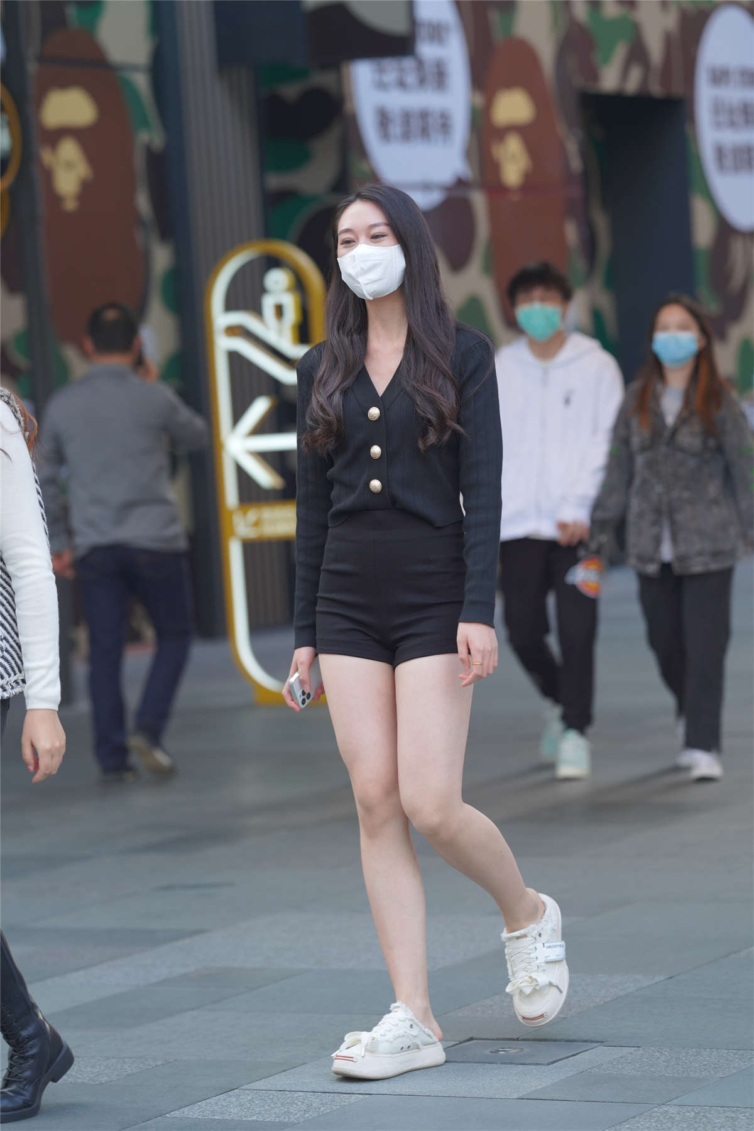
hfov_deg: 10.2
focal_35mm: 135
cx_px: 377
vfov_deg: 15.2
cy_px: 566
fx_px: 4241
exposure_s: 1/400
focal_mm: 135
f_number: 3.2
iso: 500
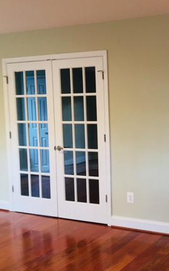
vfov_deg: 43.5
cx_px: 171
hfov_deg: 26.4
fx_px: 339
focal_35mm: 46
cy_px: 141
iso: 100
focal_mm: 4.15
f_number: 2.2
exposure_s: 1/30
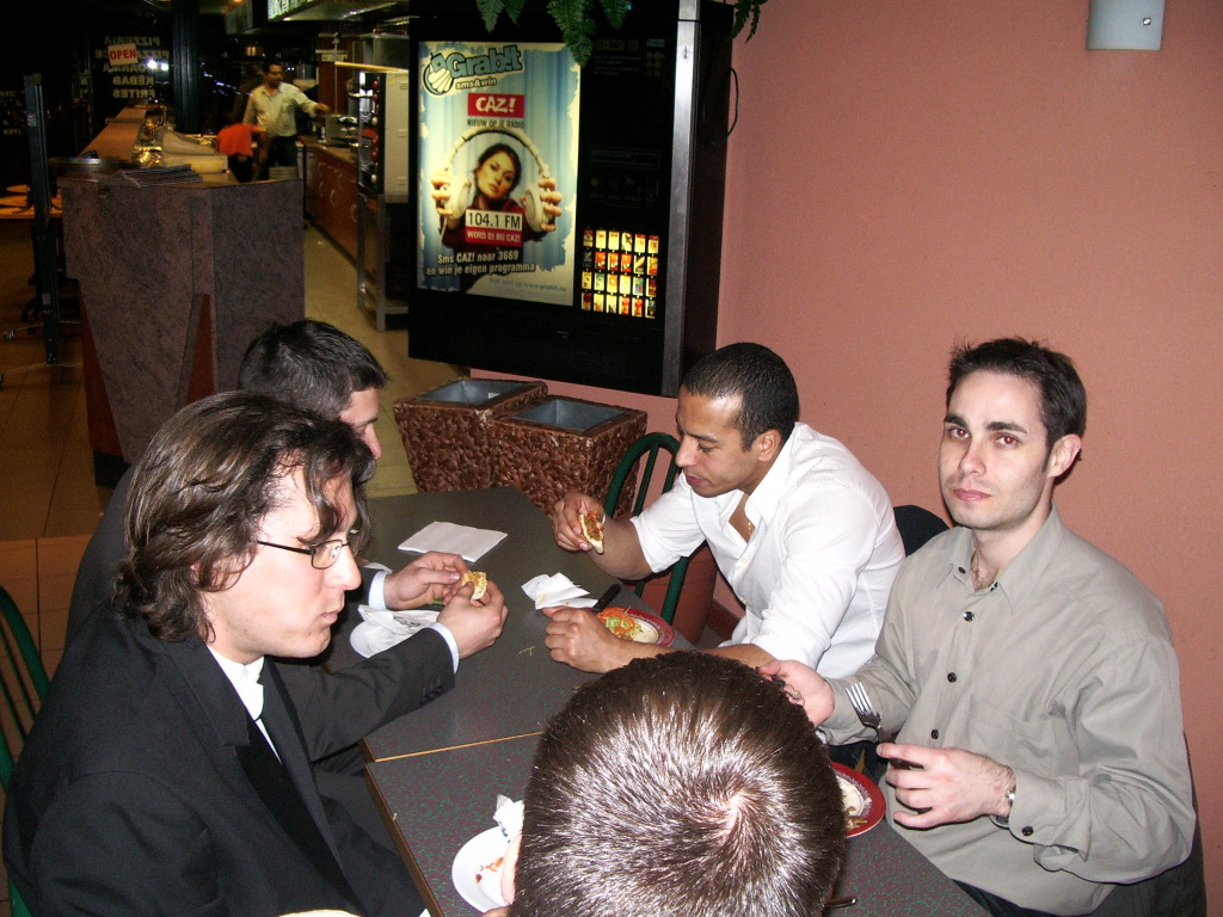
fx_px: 1237
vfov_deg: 40.7
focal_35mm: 35
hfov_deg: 52.6
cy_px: 458
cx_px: 612
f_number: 2.6
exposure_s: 1/15
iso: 200
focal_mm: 5.8
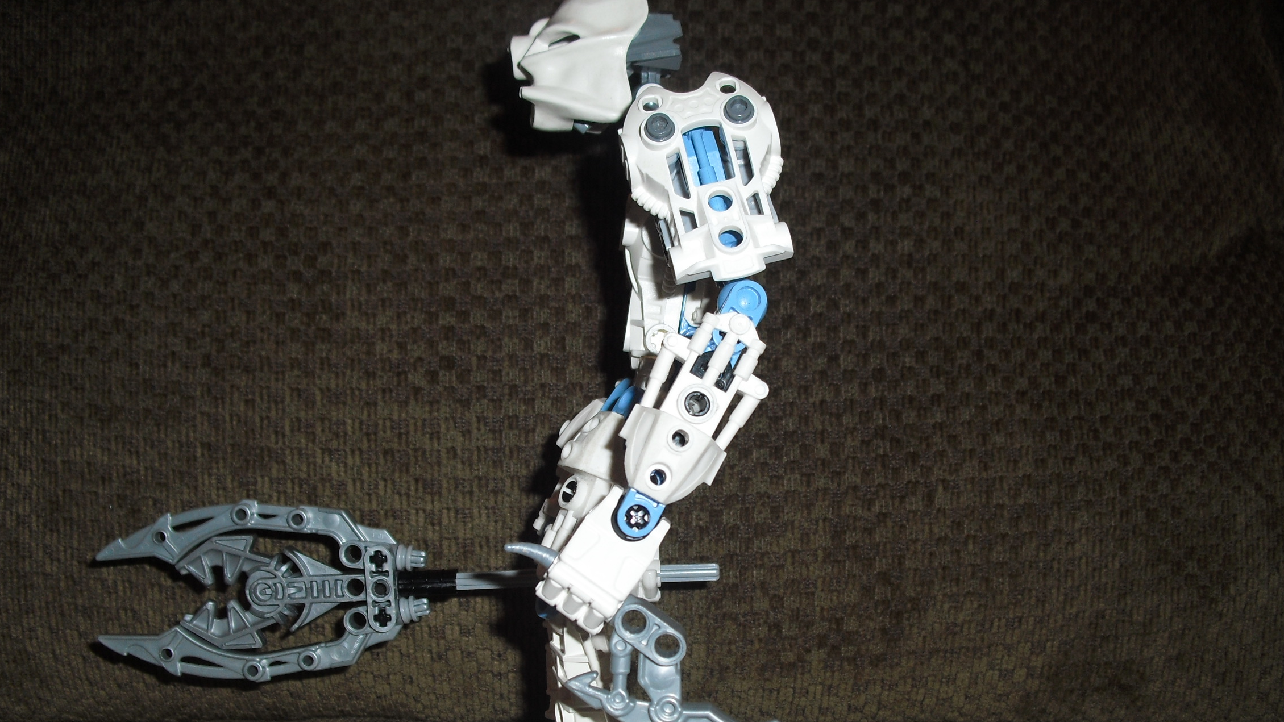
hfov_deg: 50.5
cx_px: 635
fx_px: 1362
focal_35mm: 40
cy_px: 456
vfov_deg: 29.6
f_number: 3.1
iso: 100
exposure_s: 1/60
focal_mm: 6.3
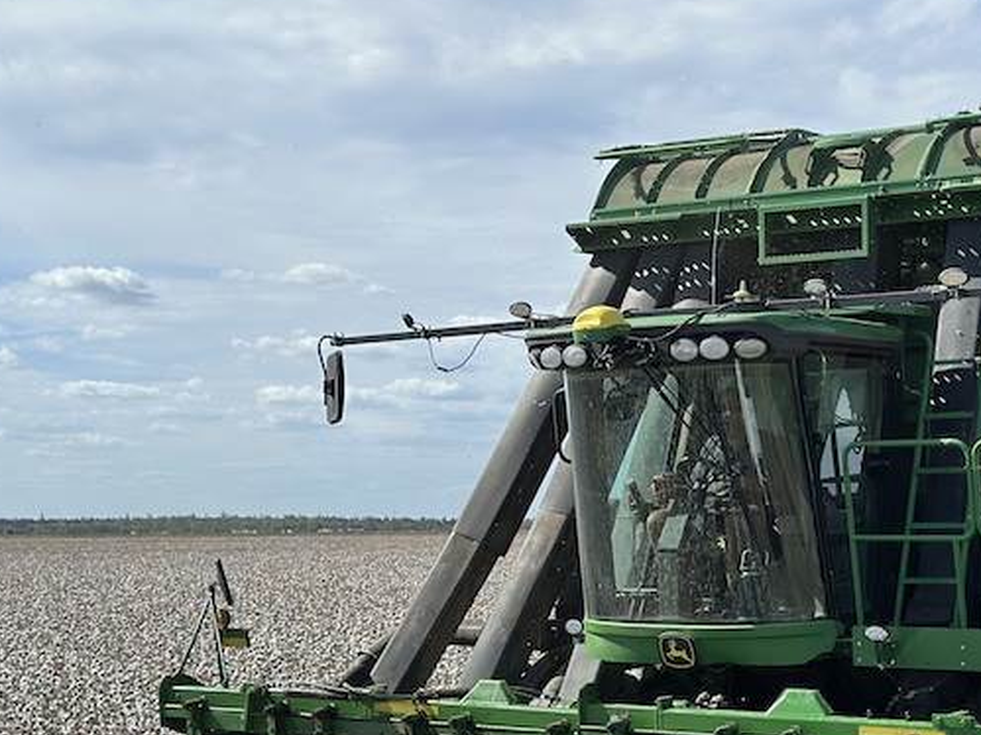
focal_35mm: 75
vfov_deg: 19.5
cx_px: 737
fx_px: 2125
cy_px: 545
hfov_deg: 25.7
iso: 100
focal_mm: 6.86
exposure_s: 1/6623
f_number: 1.78
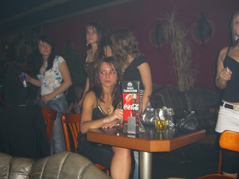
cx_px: 120
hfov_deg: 49.0
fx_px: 262
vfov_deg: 37.7
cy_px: 90
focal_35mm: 38
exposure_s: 1/60
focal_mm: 7.9
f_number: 2.8
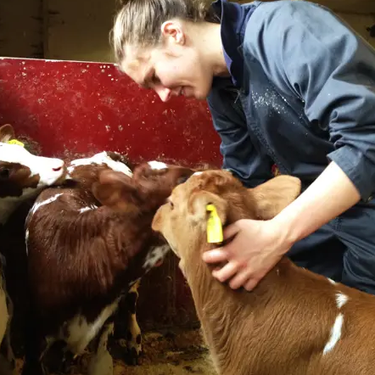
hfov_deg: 40.0
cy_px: 161
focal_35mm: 42
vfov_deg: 39.9
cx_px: 187
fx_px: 515
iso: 160
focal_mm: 4.28
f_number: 2.4
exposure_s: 1/20
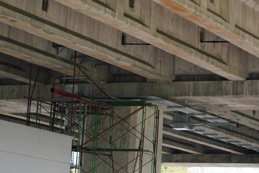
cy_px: -88
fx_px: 1094
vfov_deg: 8.8
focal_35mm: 152
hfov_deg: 13.5
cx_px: 169
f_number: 2.8
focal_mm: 50
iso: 100
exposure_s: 1/200
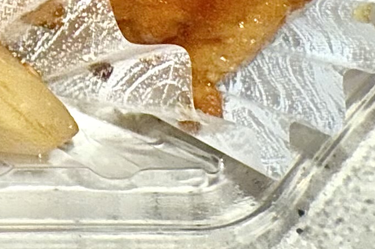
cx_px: -516
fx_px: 1530
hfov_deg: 11.6
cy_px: -374
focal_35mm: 147
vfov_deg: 8.4
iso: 16
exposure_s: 1/122
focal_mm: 2.22
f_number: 2.2
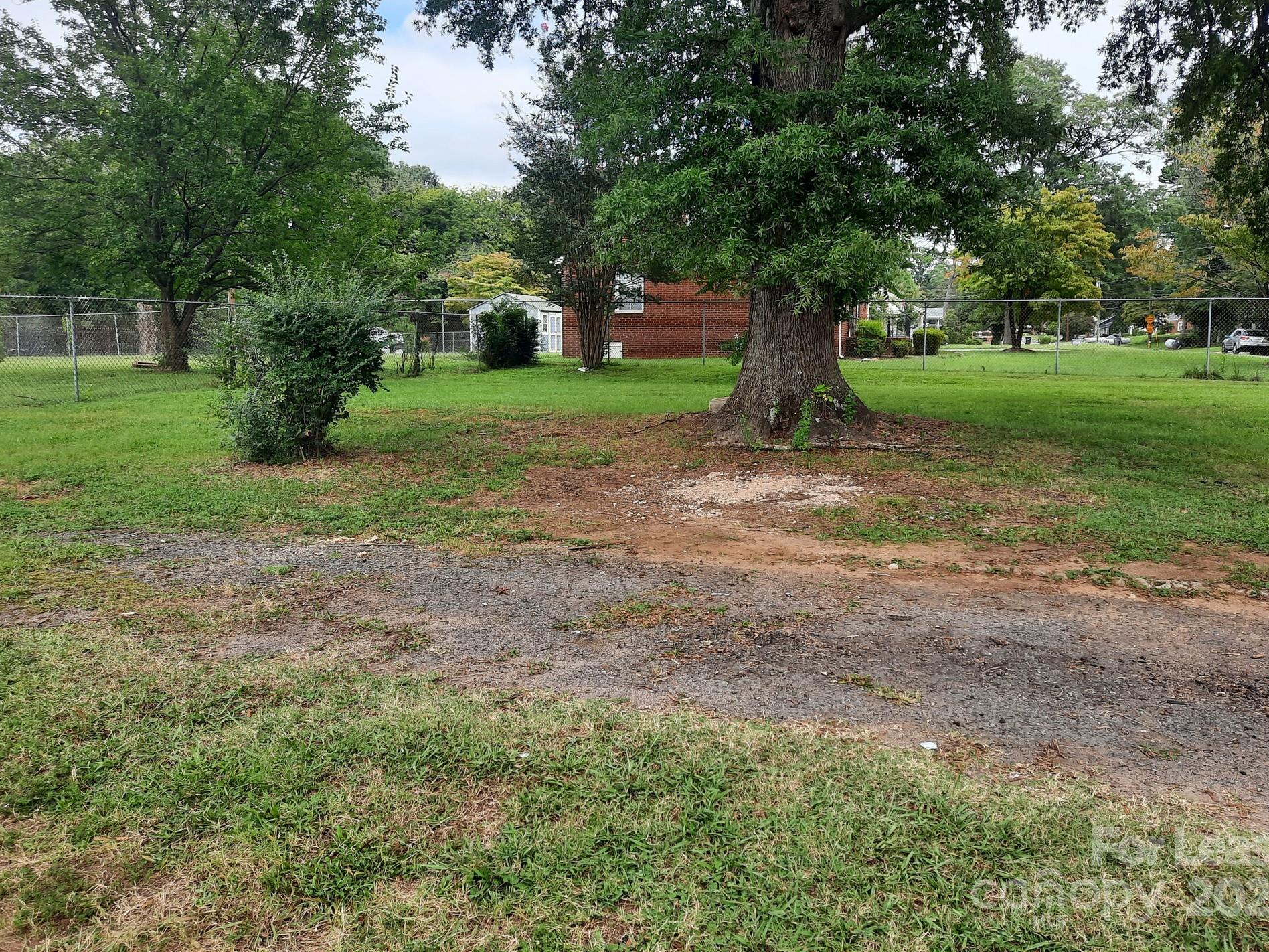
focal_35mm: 27
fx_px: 990
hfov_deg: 65.3
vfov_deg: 51.3
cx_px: 664
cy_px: 439
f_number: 2
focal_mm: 4.6
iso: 32
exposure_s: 1/234
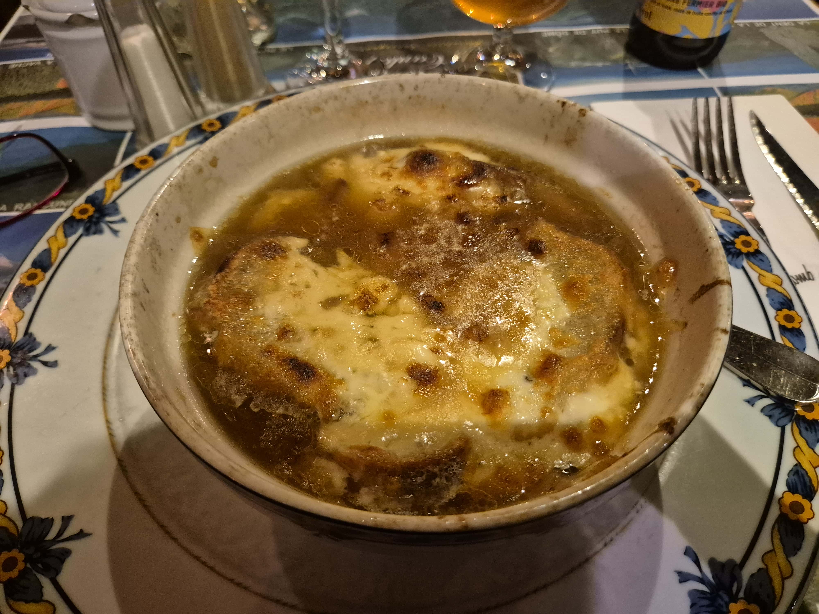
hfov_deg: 73.9
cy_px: 307
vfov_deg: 58.9
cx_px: 410
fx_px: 544
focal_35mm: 23
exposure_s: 1/100
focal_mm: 5.4
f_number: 1.8
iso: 1600
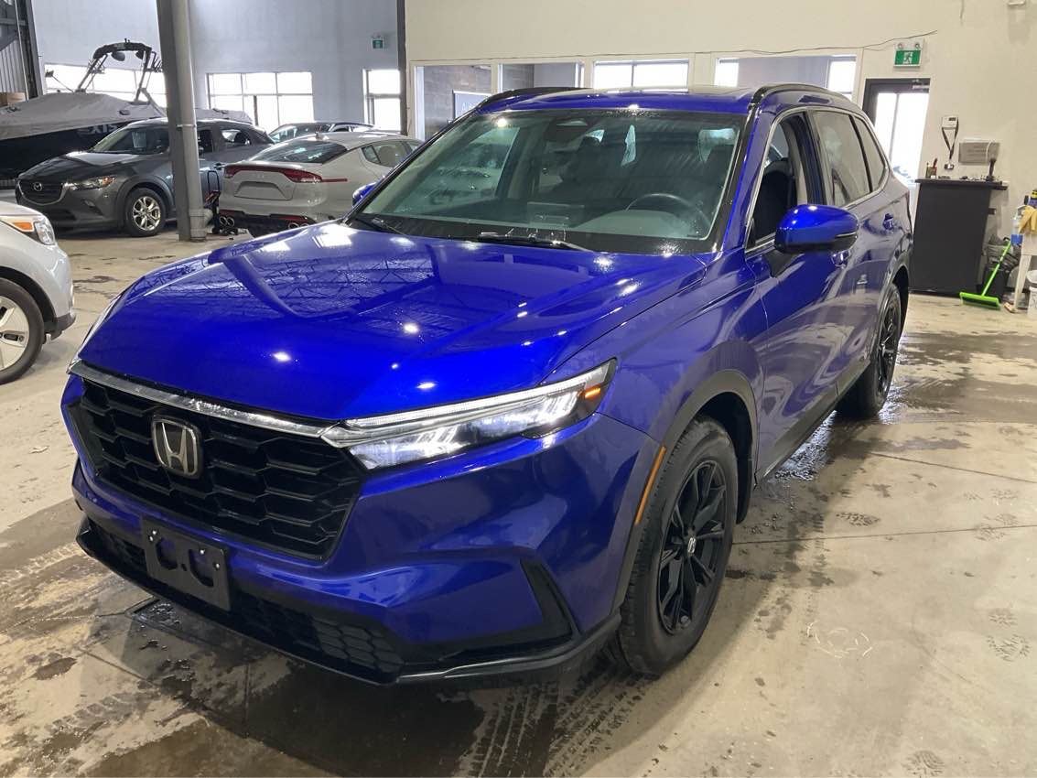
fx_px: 869
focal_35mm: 29
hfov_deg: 61.7
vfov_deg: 48.2
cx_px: 518
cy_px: 389
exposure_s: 1/60
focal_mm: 3
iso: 125
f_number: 1.8
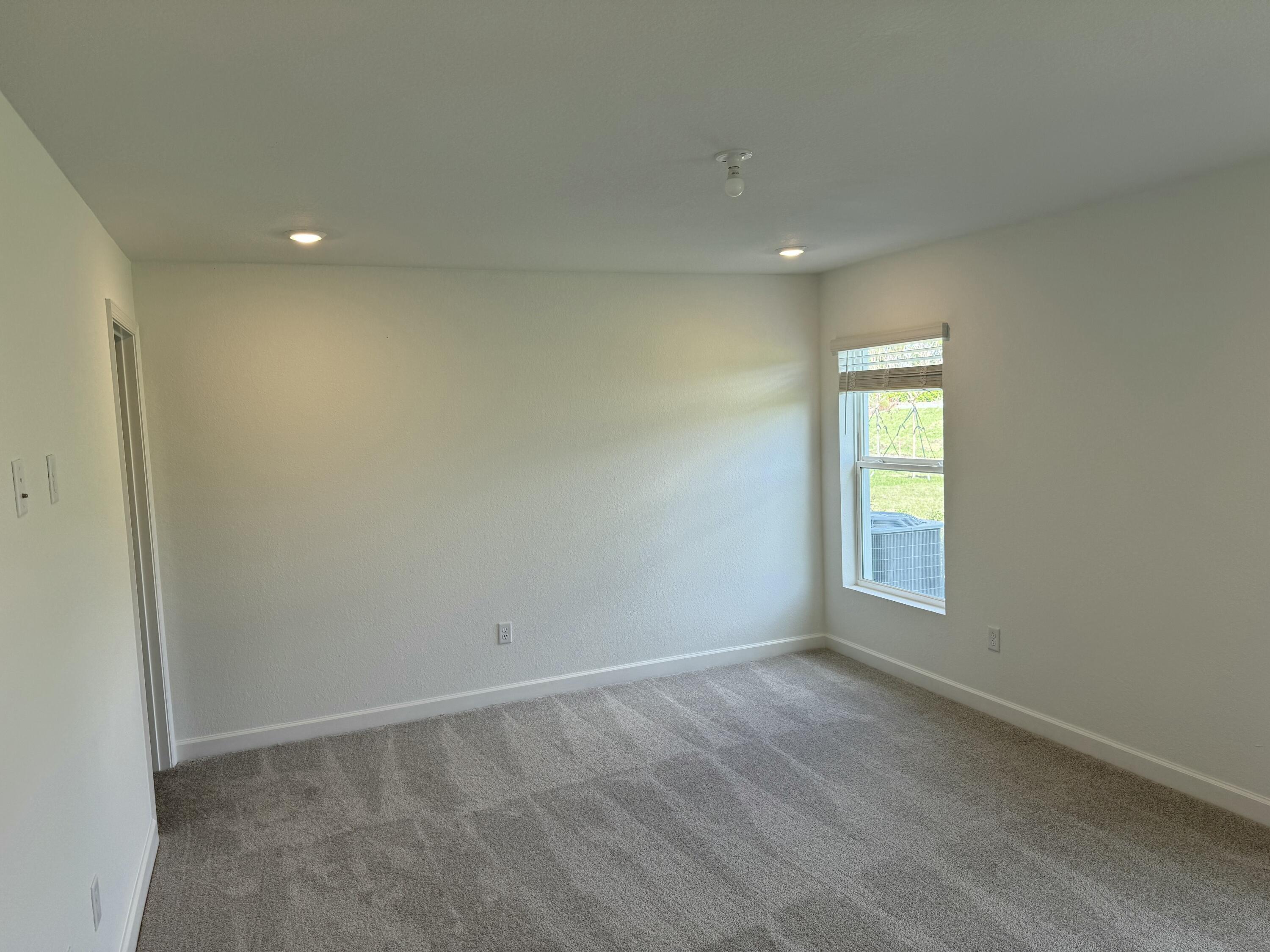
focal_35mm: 24
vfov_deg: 56.8
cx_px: 635
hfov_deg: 71.6
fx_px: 881
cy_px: 476
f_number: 1.78
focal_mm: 6.76
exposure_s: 1/194
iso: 80
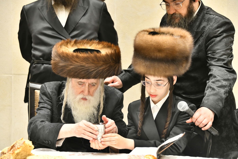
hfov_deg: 18.3
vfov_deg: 12.2
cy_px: 80
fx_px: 740
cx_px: 119
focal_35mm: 112
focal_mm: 112
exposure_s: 1/200
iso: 3200
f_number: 5.6
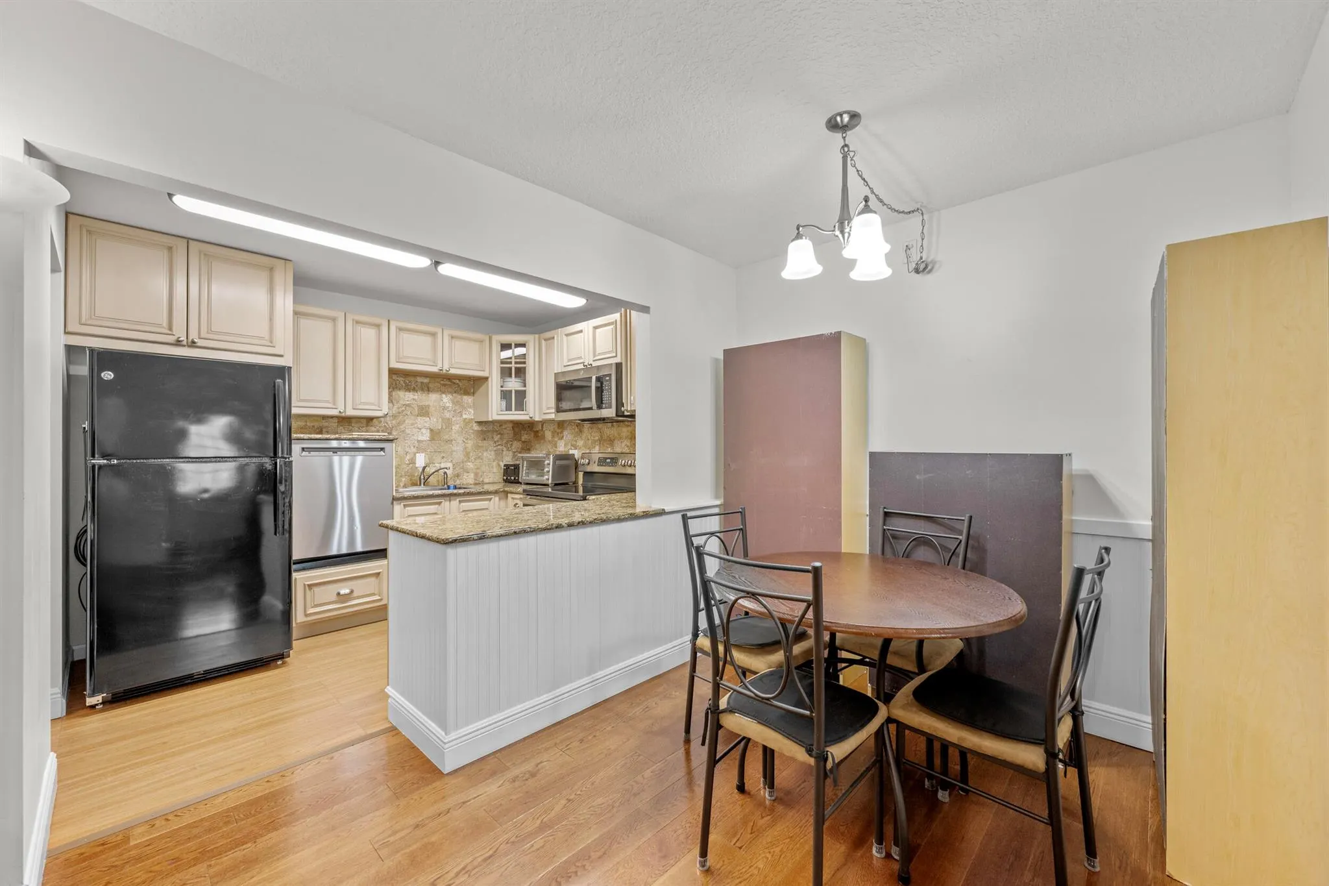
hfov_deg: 104.3
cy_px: 443
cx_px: 664
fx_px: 517
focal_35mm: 14
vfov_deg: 81.2
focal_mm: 14
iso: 400
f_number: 8
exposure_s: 1/6
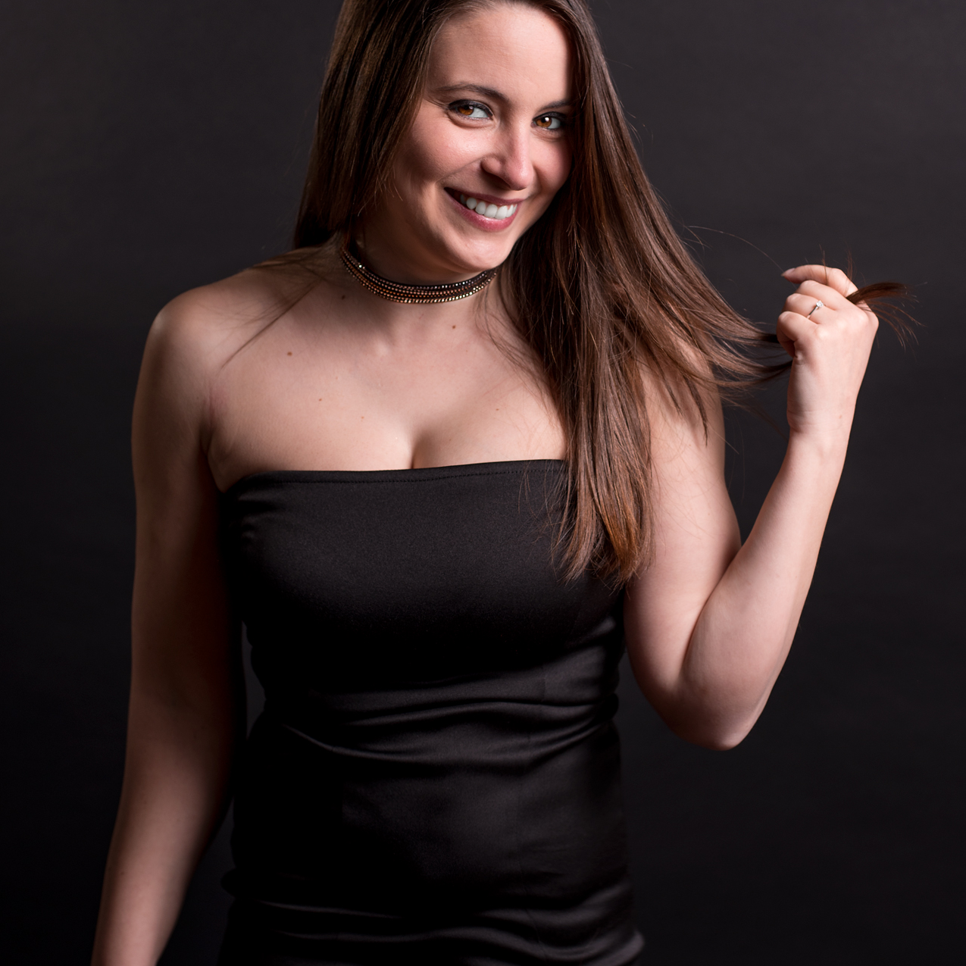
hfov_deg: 26.9
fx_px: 2021
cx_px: 484
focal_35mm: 64
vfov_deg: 26.8
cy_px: 583
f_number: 5
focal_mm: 50
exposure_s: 1/160
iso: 100
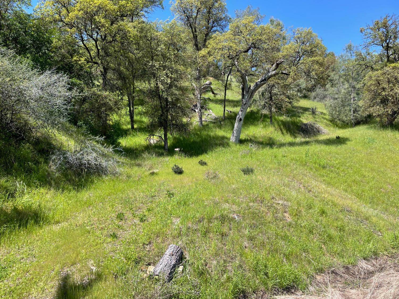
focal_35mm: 26
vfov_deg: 53.1
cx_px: 200
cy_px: 150
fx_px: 300
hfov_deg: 67.3
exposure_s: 1/1553
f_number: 1.6
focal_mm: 4.2
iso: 32
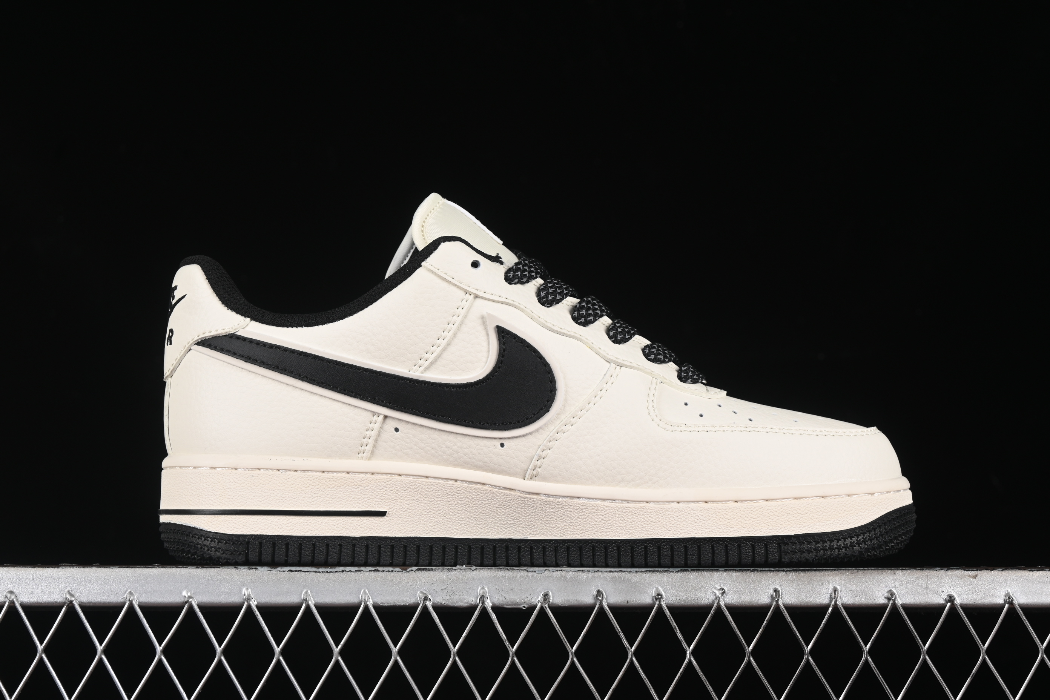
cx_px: 525
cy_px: 350
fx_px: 2187
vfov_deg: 18.2
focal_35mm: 75
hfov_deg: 27.0
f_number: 8
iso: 160
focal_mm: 50
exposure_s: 1/80
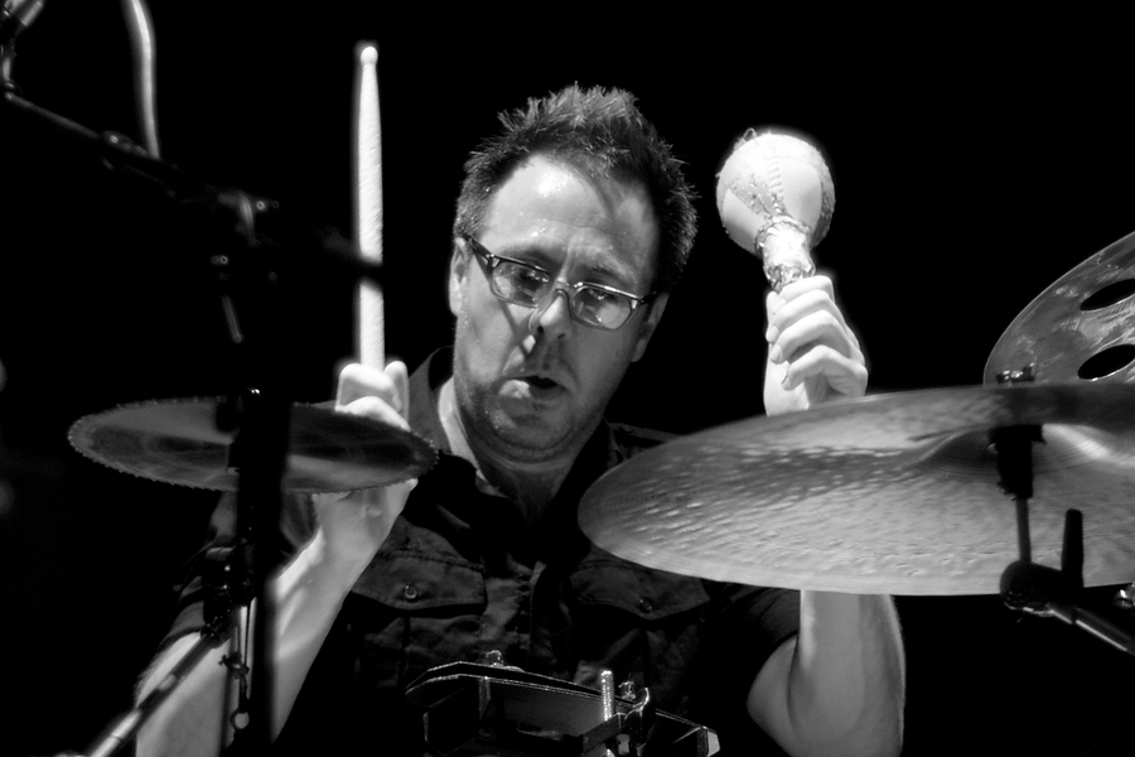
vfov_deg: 18.2
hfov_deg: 27.0
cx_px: 568
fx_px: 2364
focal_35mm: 75
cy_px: 378
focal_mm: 50
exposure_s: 1/320
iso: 200
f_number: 1.4
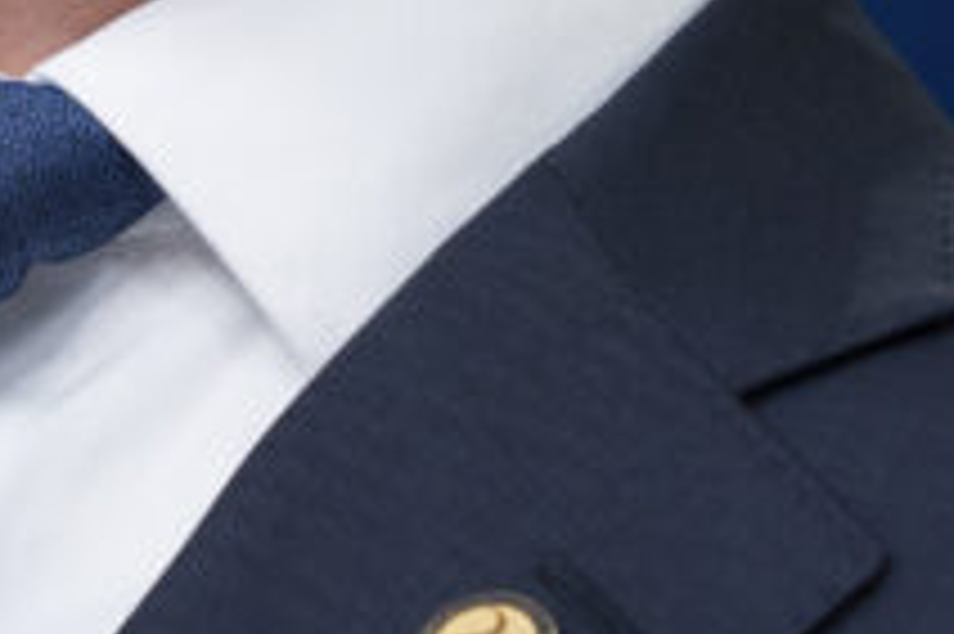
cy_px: -551
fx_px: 25578
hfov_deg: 2.1
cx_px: 675
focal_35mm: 966
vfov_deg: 1.4
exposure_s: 1/400
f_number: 2.8
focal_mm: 200
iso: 1250
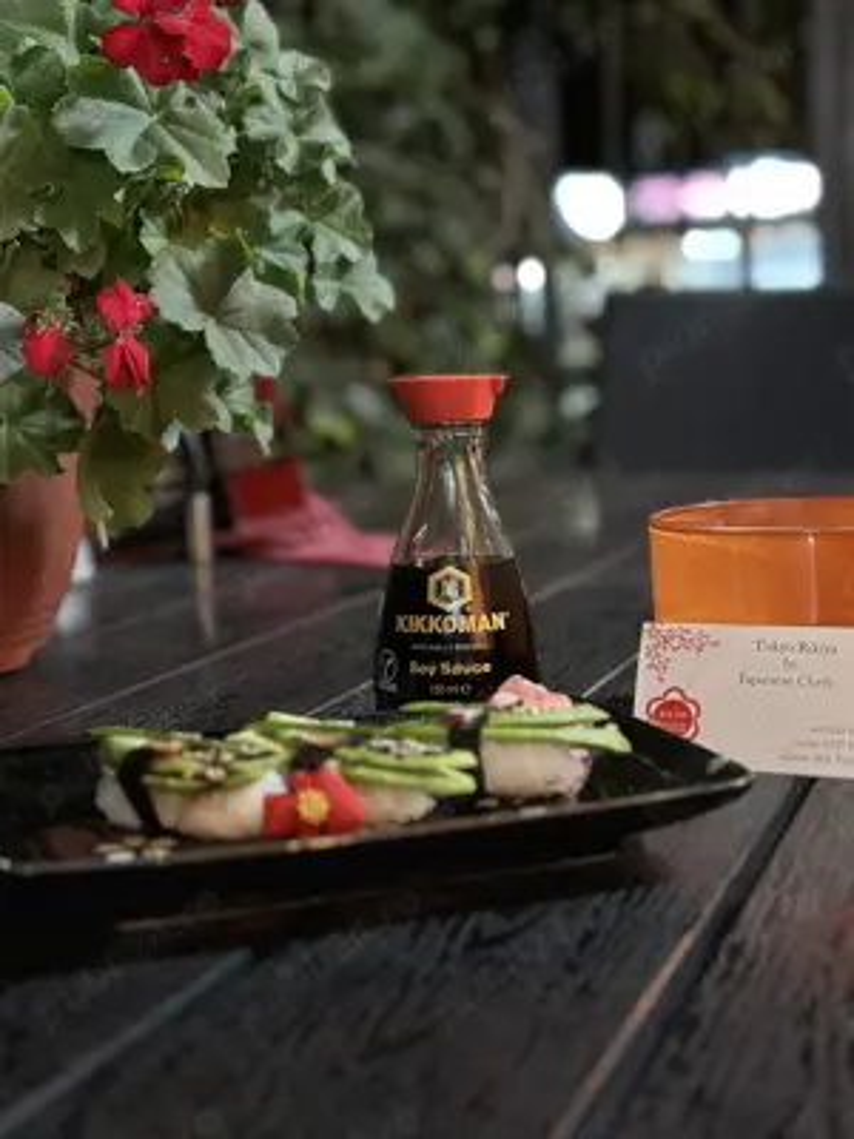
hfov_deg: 30.3
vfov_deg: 39.7
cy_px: 570
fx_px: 1579
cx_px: 427
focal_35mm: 48
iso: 1000
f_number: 1.78
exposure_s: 1/29
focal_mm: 6.86
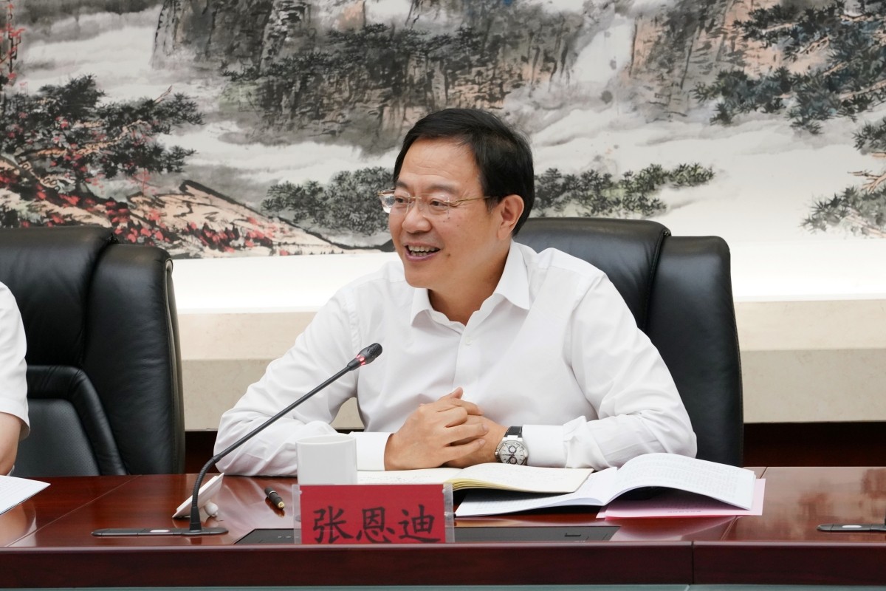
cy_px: 296
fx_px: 2338
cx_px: 443
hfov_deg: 21.5
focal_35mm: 95
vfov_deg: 14.4
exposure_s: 1/100
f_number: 10
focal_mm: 95
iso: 3200
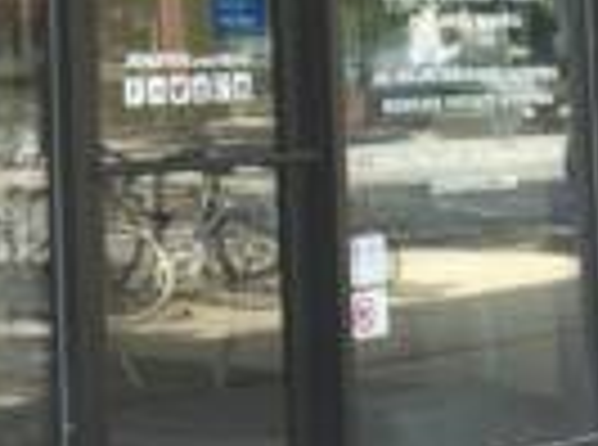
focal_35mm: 133
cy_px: -135
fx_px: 2291
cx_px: 49
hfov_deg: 14.7
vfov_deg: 10.8
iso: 32
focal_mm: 4.15
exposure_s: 1/120
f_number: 2.2
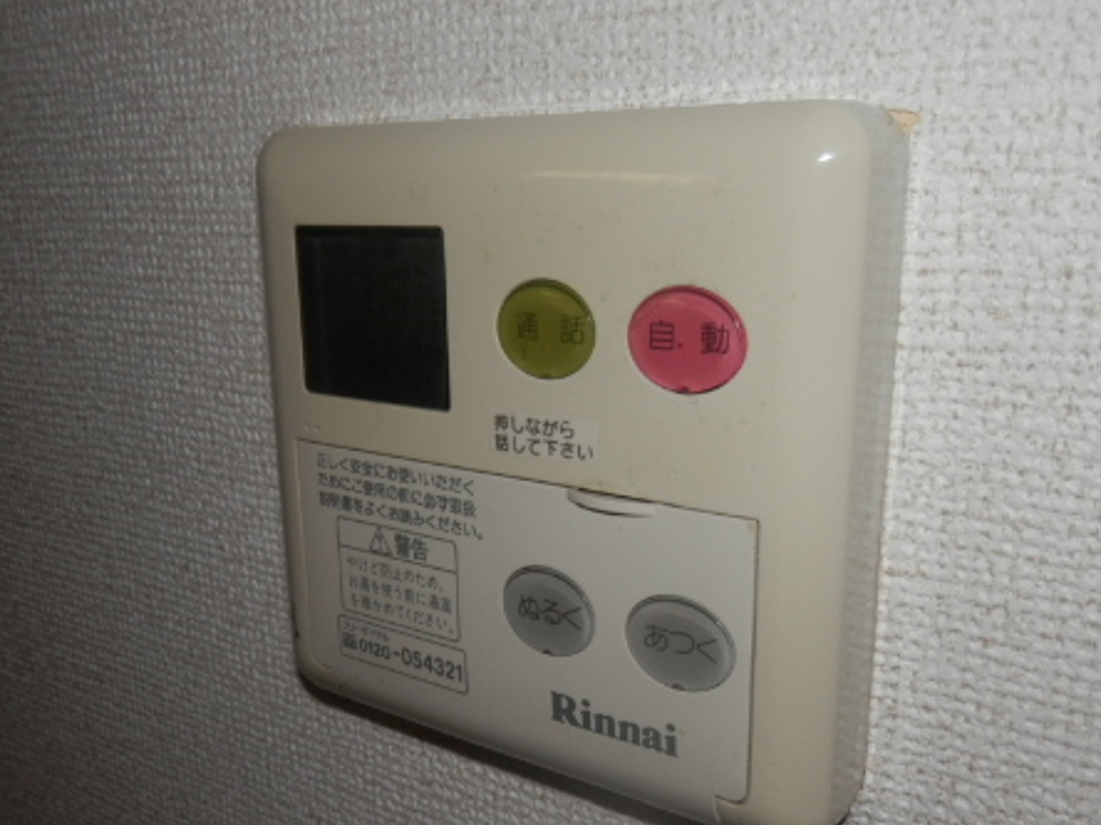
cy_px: 505
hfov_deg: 51.2
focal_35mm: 36
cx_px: 486
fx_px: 1145
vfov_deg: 39.4
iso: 100
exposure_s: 1/30
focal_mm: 4.5
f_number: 8.7
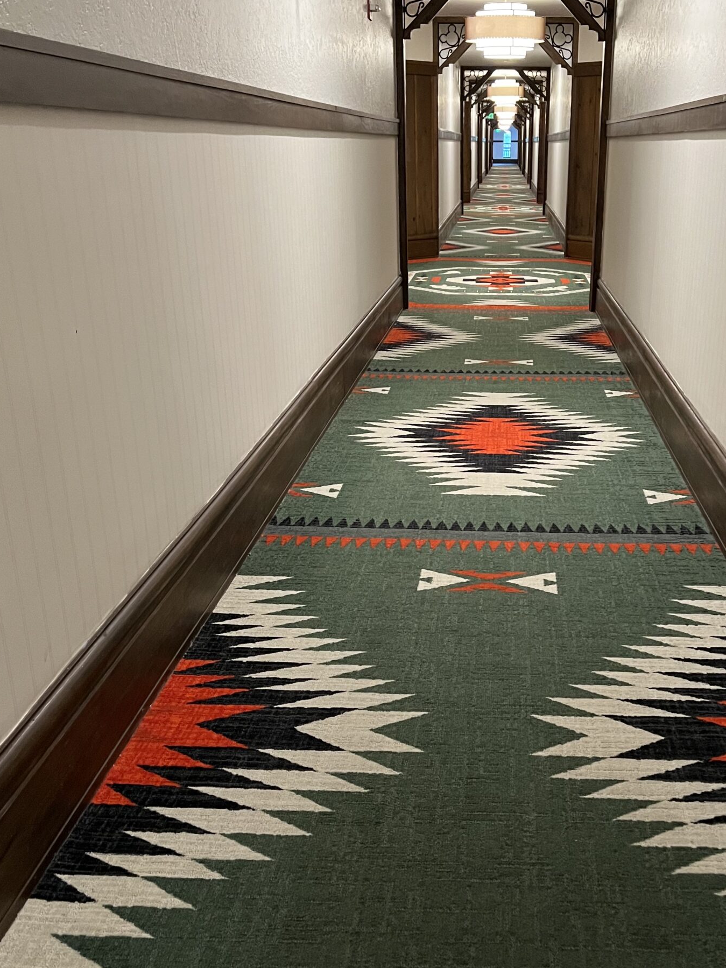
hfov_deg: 38.3
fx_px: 1035
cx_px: 476
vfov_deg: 50.1
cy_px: 531
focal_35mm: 37
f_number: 1.5
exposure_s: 1/40
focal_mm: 5.7
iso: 400
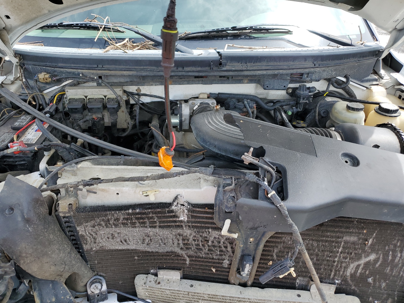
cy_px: 152
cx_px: 202
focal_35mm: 26
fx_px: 303
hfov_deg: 67.3
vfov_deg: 53.1
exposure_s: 1/769
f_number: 1.5
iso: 50
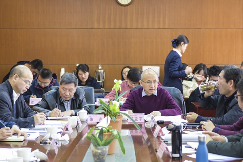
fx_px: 556
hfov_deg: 24.6
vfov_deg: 16.5
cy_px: 81
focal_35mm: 82
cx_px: 122
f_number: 3.5
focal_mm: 55
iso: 500
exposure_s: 1/30
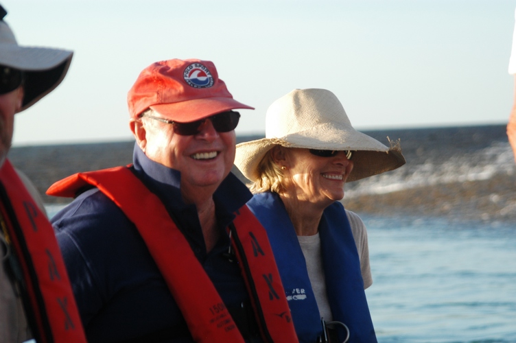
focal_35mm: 174
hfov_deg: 11.8
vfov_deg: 7.9
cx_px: 258
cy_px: 172
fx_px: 2492
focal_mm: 116
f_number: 6.3
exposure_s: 1/640
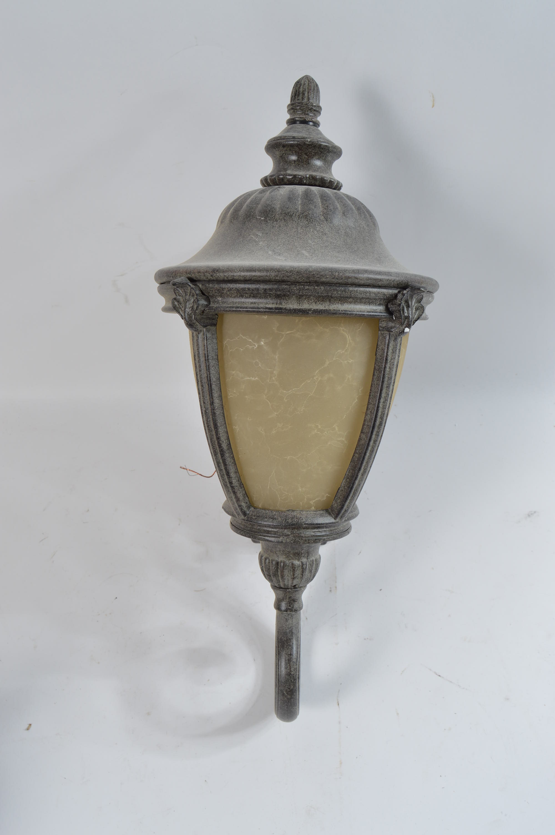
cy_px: 418
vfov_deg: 57.3
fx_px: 764
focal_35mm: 33
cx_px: 278
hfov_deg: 39.9
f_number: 8
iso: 100
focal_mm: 22
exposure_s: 1/80
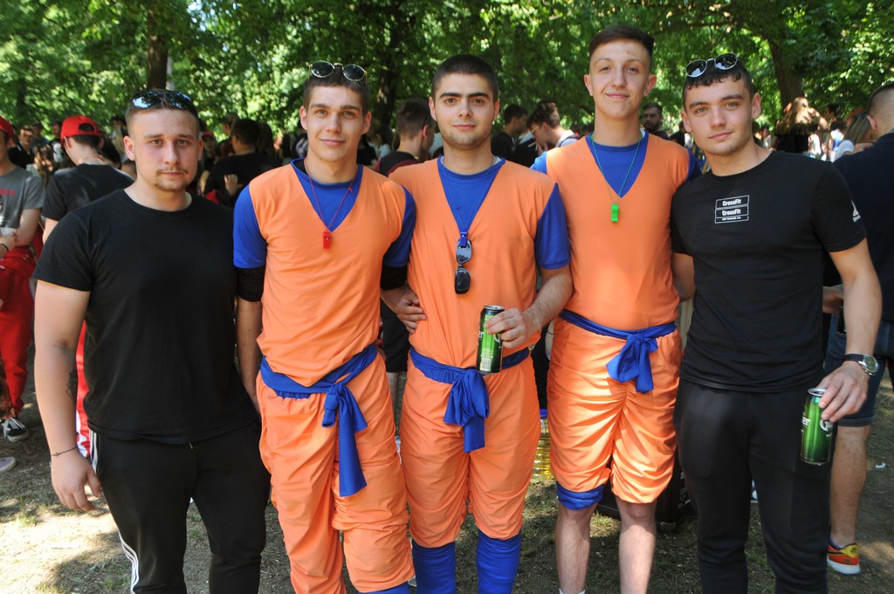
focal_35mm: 33
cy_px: 297
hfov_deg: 57.3
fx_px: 818
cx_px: 447
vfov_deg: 39.9
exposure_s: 1/125
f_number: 5.6
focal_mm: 22
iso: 200
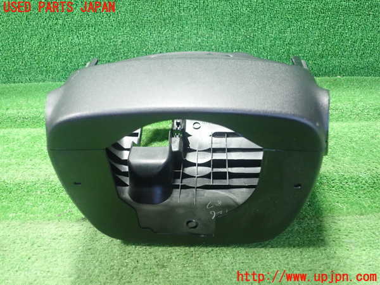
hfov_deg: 60.0
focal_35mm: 30
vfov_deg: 46.8
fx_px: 329
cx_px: 190
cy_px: 142
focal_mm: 5.5
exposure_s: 1/80
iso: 800
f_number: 2.3
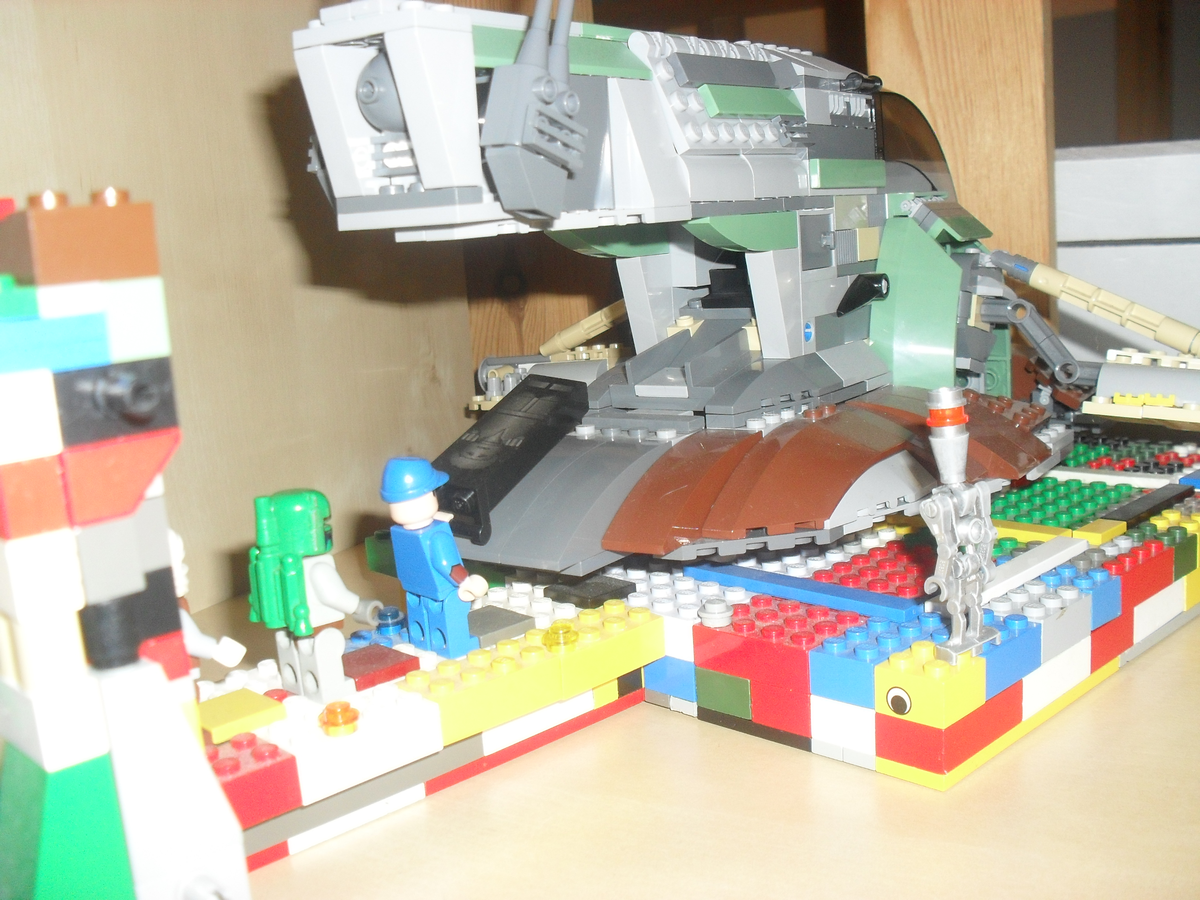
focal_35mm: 35
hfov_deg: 52.6
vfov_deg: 40.7
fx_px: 1213
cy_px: 450
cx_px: 600
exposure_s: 1/45
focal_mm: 6.3
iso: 200
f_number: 3.2
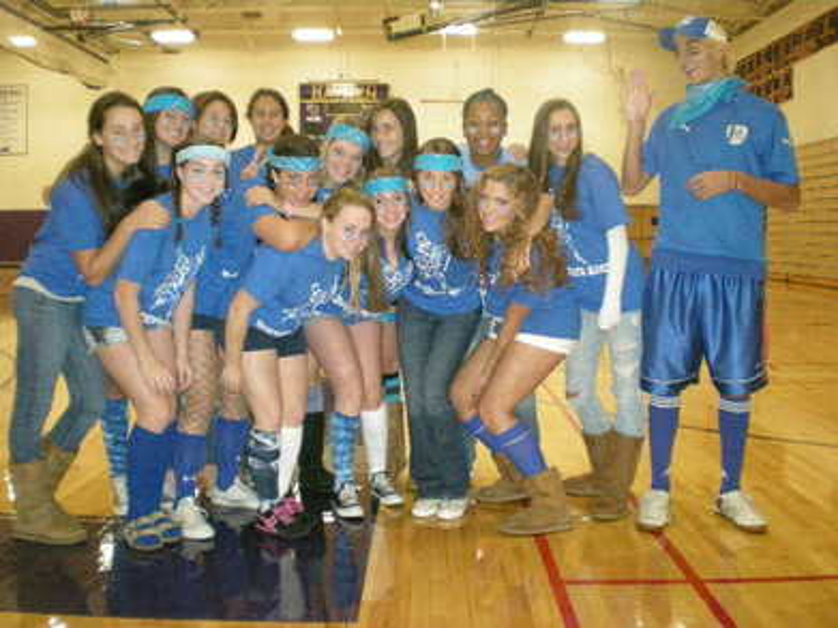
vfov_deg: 37.7
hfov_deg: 49.0
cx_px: 419
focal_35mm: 38
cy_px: 314
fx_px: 920
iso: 570
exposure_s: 1/60
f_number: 3.1
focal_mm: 6.3
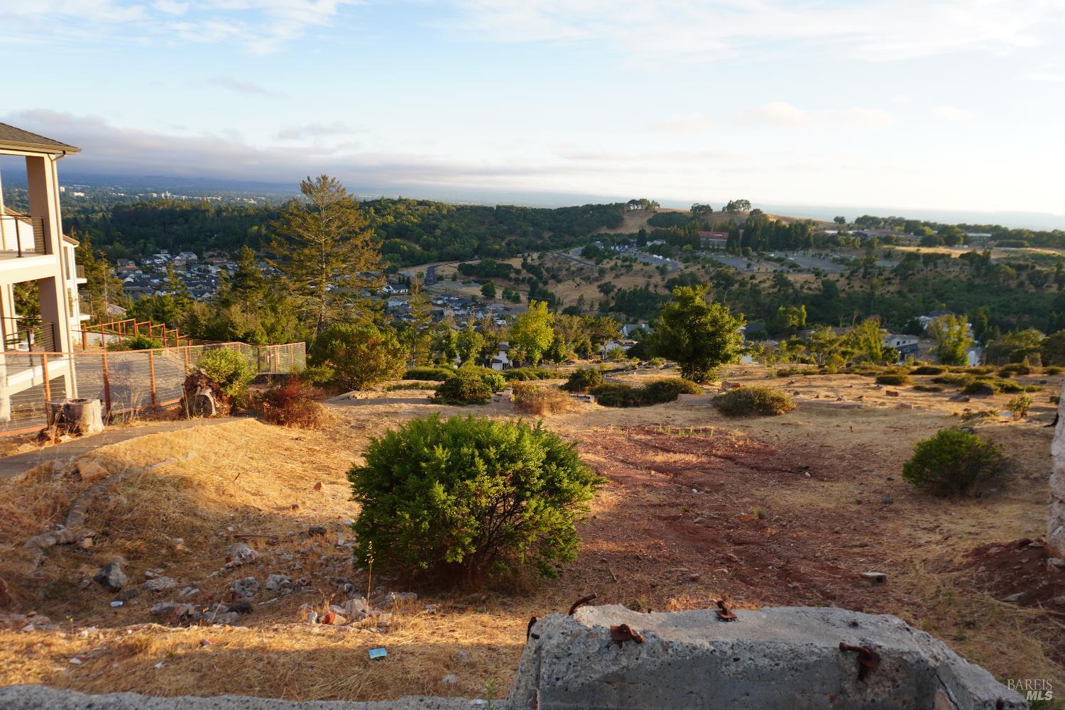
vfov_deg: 53.1
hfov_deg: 73.7
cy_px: 355
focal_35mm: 24
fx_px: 710
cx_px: 532
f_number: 5
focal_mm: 16
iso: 100
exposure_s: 1/125
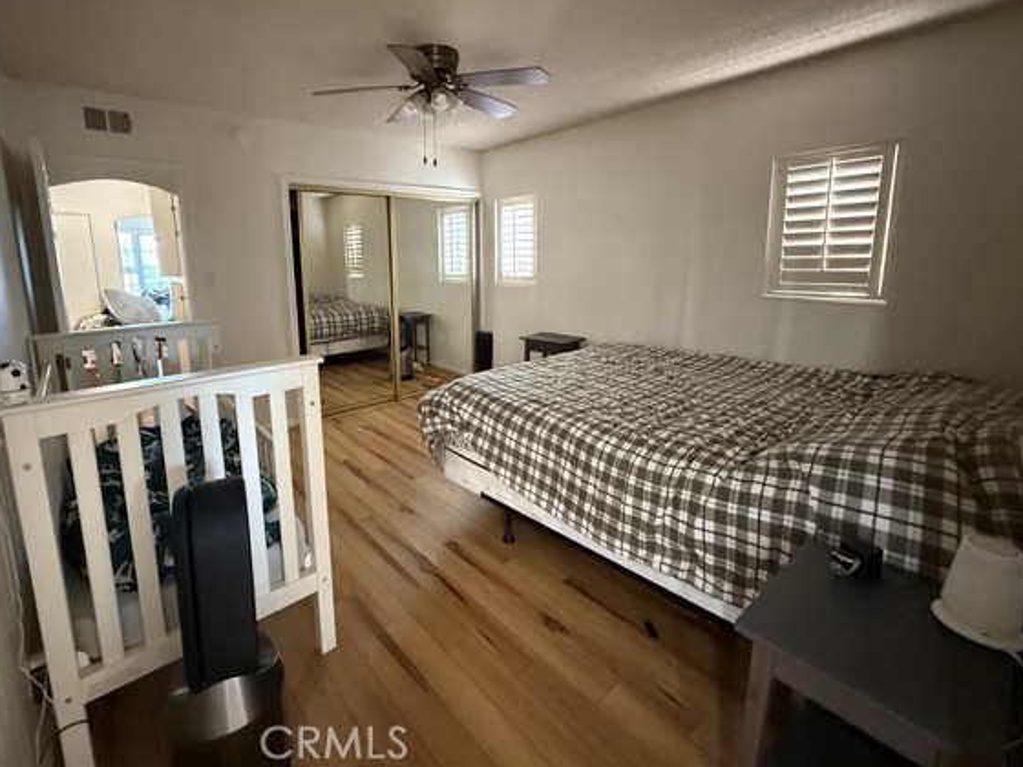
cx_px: 446
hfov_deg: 94.0
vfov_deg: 77.7
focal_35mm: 16
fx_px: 473
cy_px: 331
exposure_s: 1/60
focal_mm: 2.22
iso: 1250
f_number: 2.2
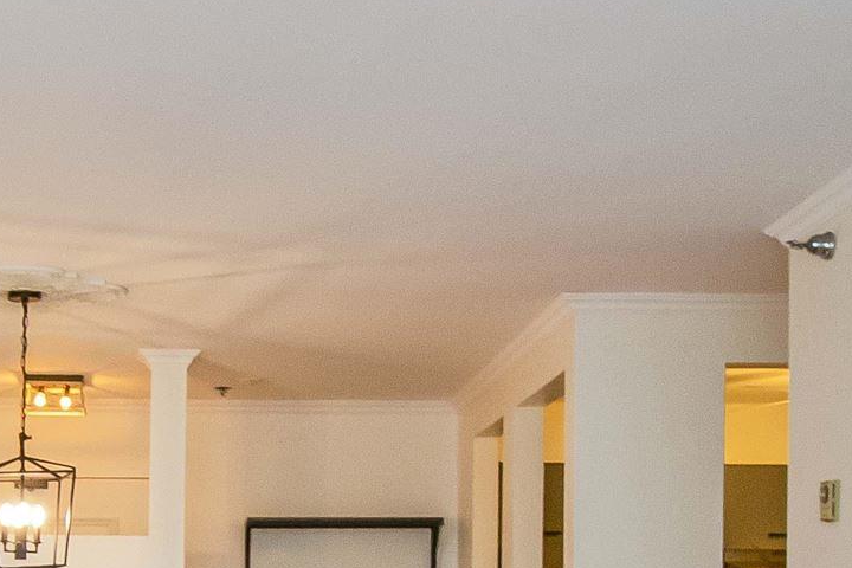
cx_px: 173
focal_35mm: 64
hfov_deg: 30.7
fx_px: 1515
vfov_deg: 19.9
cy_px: 688
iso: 800
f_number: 5.6
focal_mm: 10
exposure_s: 1/100
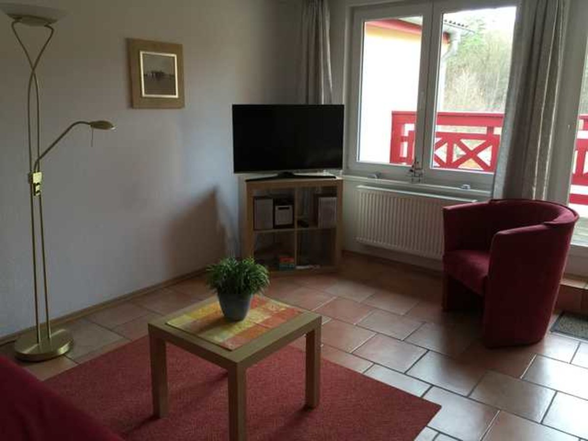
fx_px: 493
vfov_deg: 48.2
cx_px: 294
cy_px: 220
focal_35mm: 29
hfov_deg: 61.7
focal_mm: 4.15
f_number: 2.2
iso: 50
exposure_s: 1/17
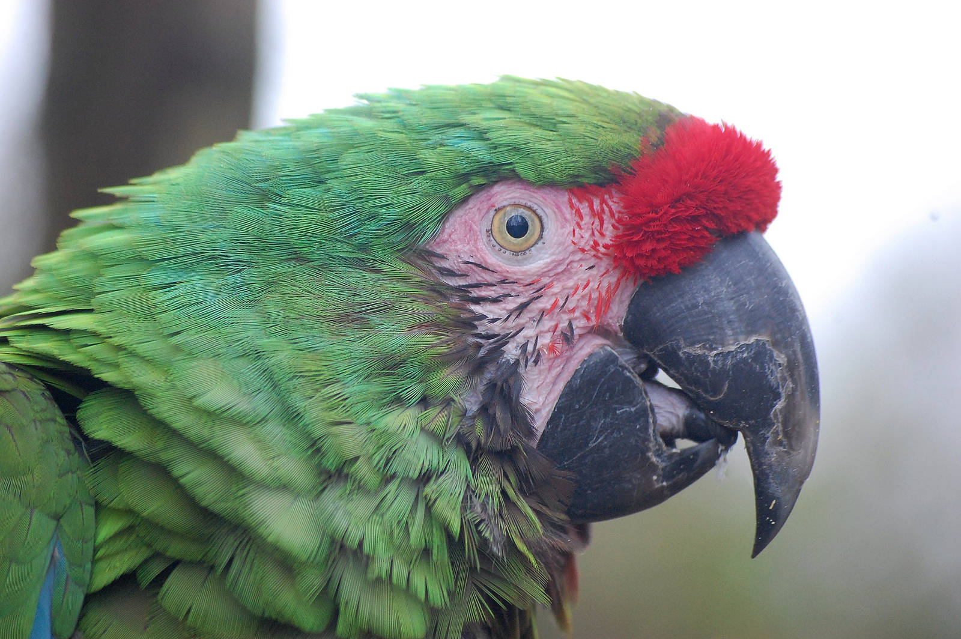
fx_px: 5801
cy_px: 320
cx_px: 480
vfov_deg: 6.3
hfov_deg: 9.5
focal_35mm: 218
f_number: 5.3
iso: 1100
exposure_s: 1/125
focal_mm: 145
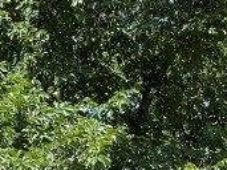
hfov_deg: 13.0
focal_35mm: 144
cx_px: -110
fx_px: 944
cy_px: 440
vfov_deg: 9.0
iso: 80
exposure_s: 1/1637
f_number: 1.78
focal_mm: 6.76
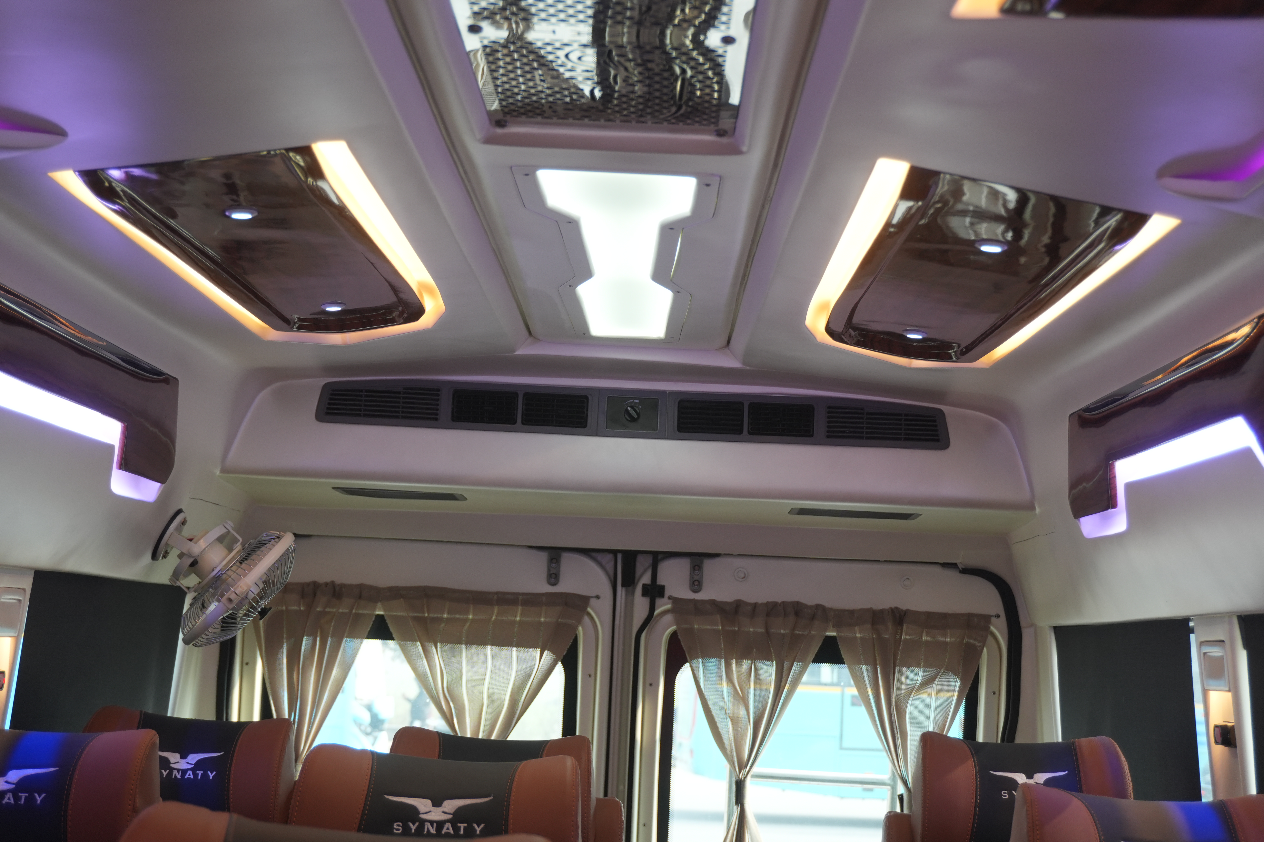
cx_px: 632
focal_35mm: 57
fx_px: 2001
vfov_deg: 23.8
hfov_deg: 35.1
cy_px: 421
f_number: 5.6
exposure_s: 1/100
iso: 320
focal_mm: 38
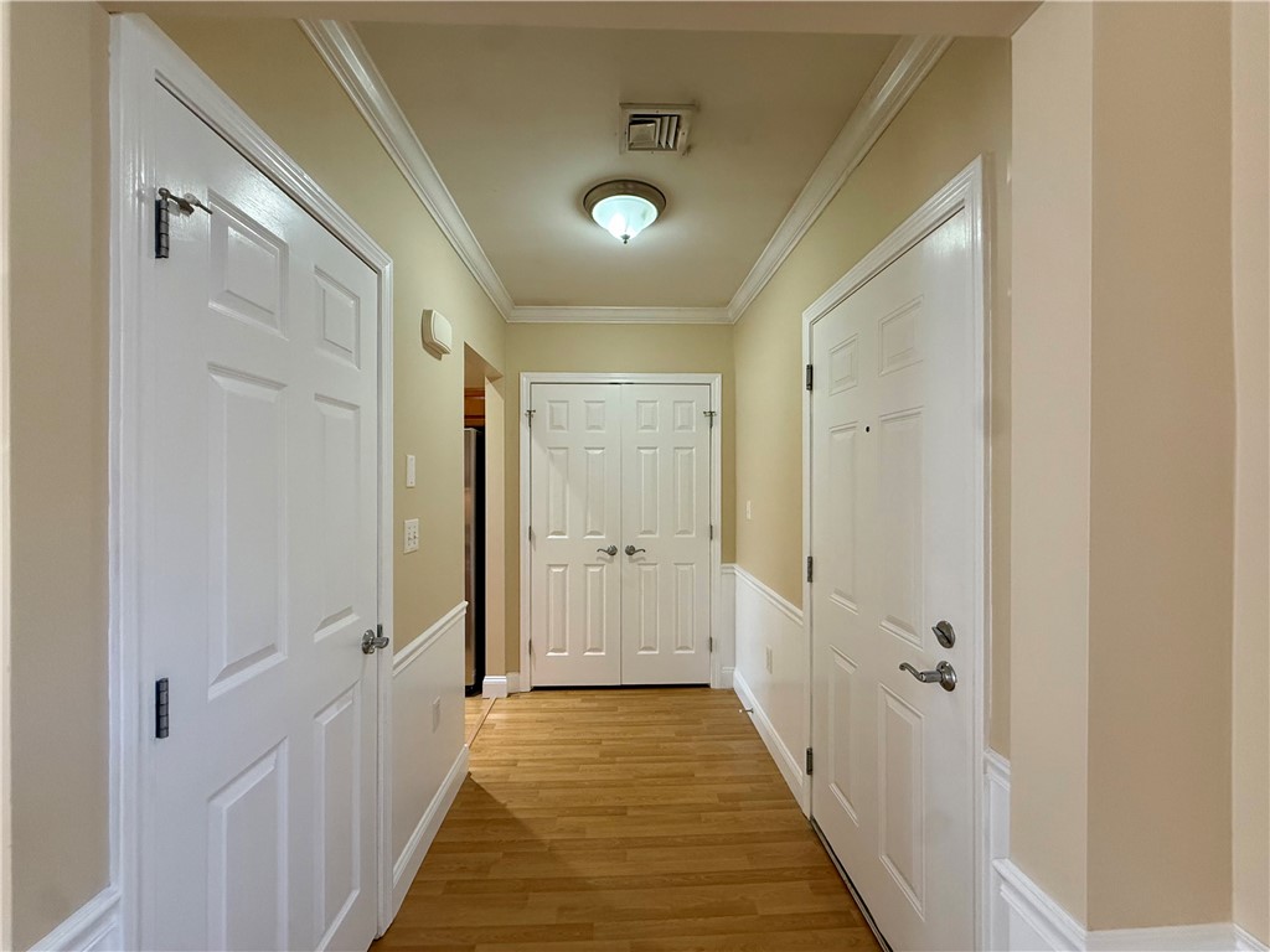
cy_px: 476
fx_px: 514
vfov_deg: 85.7
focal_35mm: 14
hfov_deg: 102.1
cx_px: 635
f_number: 2.2
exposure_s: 1/120
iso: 320
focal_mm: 2.22
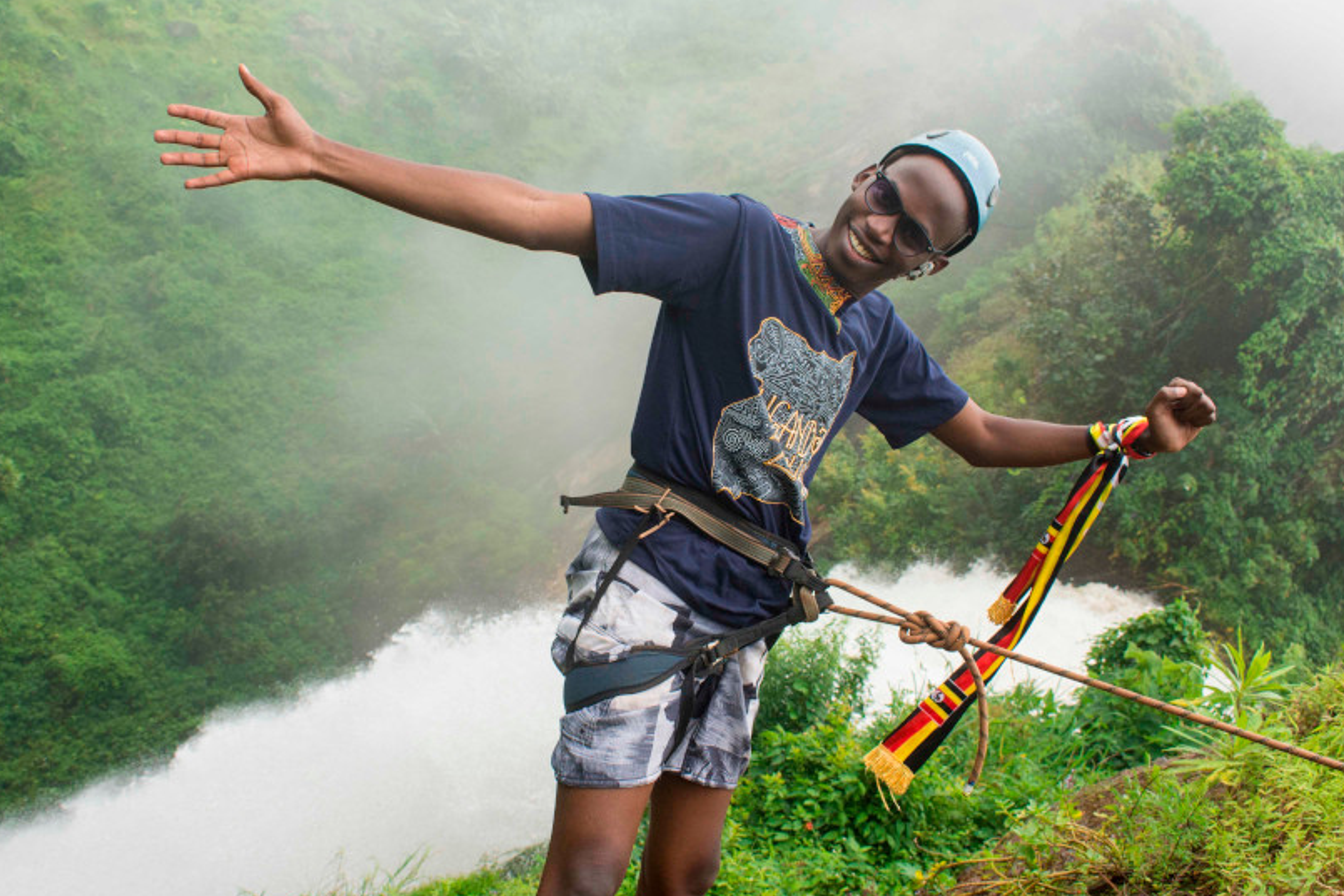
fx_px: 1531
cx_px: 626
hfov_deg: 47.4
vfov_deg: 32.6
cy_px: 460
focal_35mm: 41
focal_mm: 22
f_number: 5.6
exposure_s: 1/400
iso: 400
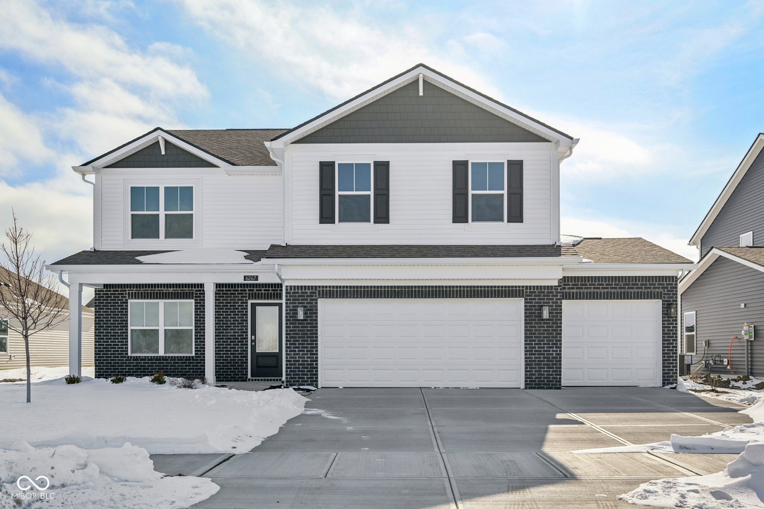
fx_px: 637
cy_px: 254
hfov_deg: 61.9
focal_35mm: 30
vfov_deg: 43.6
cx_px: 382
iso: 100
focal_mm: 30
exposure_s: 1/640
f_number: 8
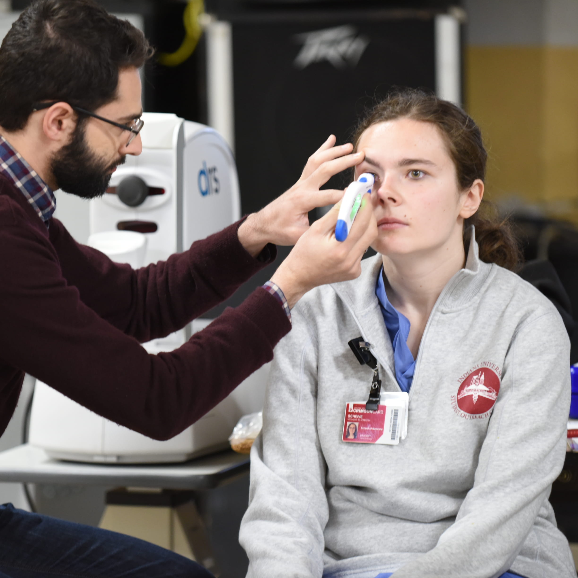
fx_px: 3627
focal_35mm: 192
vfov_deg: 9.1
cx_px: 246
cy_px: 290
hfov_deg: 9.1
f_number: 2.8
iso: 2000
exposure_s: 1/80
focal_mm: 150
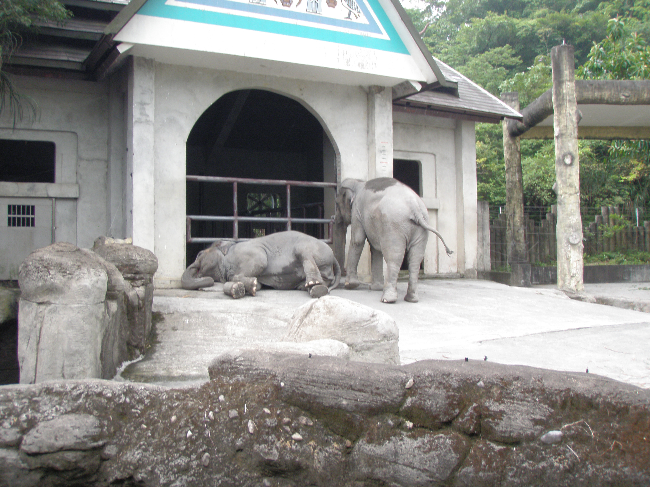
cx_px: 325
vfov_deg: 37.7
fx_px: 714
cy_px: 244
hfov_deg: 49.0
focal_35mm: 38
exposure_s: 1/100
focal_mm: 6.7
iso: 80
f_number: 3.5
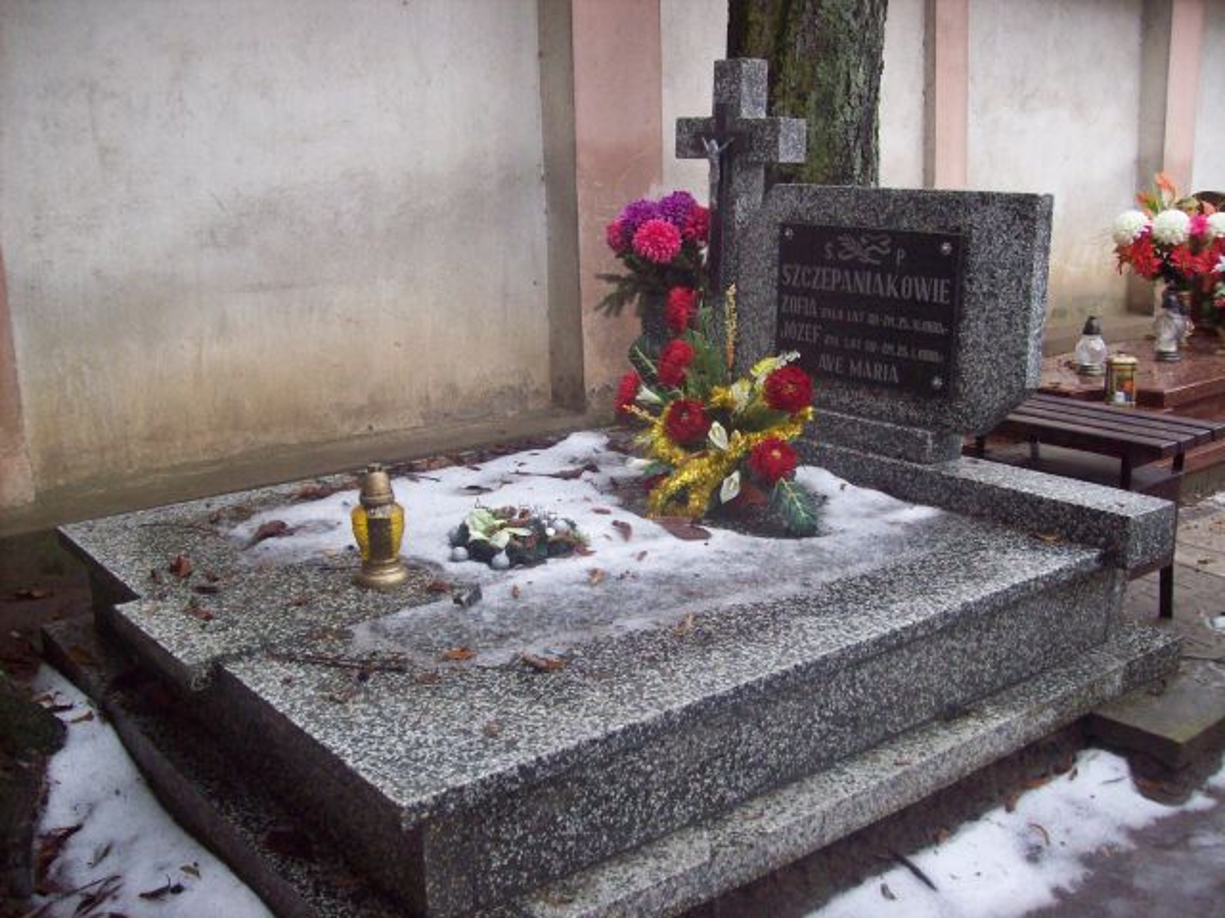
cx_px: 612
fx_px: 1274
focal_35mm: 36
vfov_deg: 39.7
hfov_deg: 51.4
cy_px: 459
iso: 200
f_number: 2.7
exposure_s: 1/147
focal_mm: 6
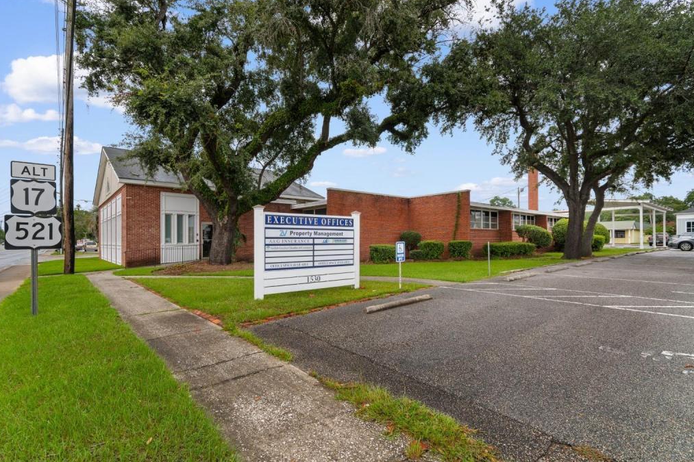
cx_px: 343
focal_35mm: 16
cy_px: 238
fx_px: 308
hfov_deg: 96.7
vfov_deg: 73.7
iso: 100
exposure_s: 1/250
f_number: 8
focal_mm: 10
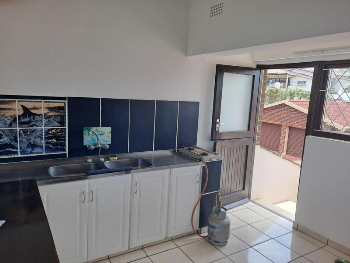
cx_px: 175
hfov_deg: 69.4
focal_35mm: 25
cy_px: 132
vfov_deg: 54.9
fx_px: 253
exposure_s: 1/264
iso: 32
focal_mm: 4.65
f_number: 1.8
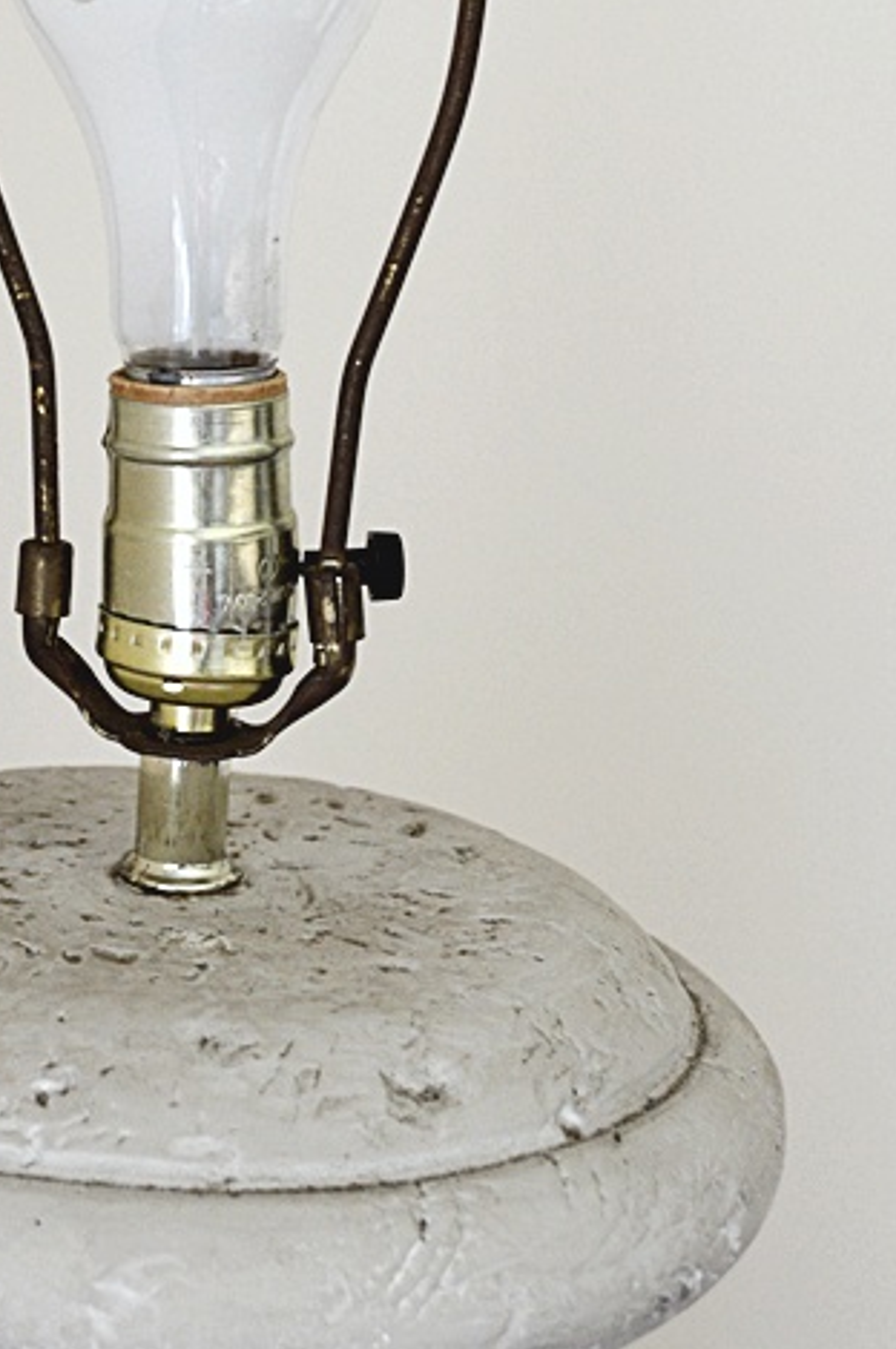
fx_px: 3108
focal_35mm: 83
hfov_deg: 16.3
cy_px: 373
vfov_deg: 24.3
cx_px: 223
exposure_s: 1/25
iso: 400
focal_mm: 26
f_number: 4.2
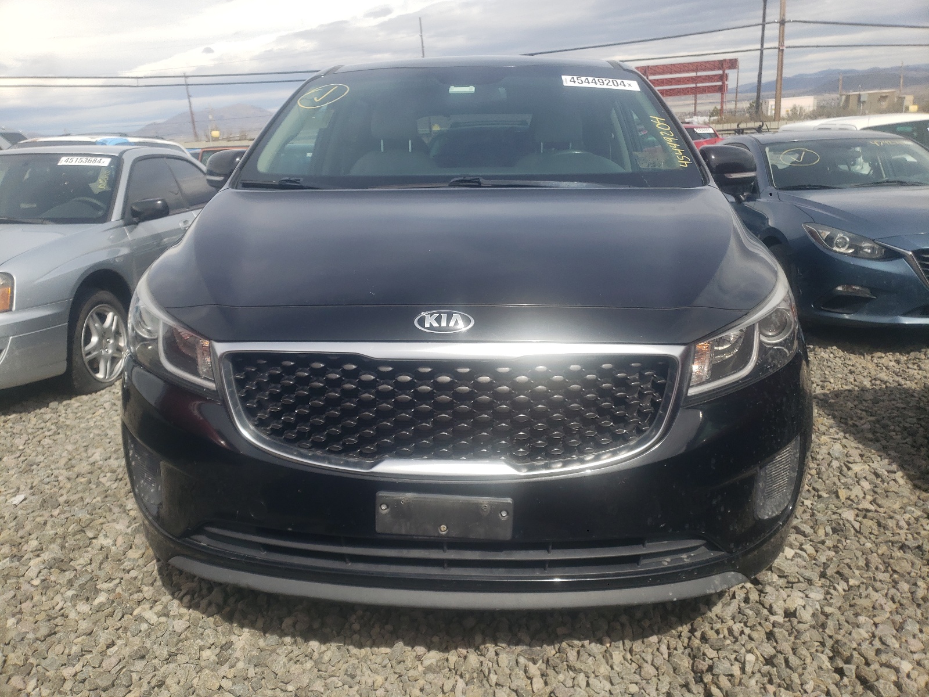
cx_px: 464
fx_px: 698
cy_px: 348
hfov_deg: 67.3
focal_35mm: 26
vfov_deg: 53.1
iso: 50
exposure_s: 1/3333
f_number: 1.5
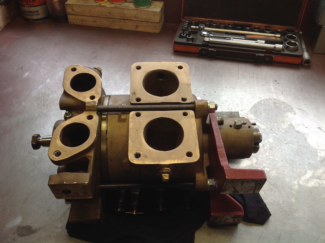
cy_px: 122
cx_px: 162
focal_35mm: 35
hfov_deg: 52.7
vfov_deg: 40.6
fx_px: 328
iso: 64
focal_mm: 4.28
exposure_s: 1/60
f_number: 2.4
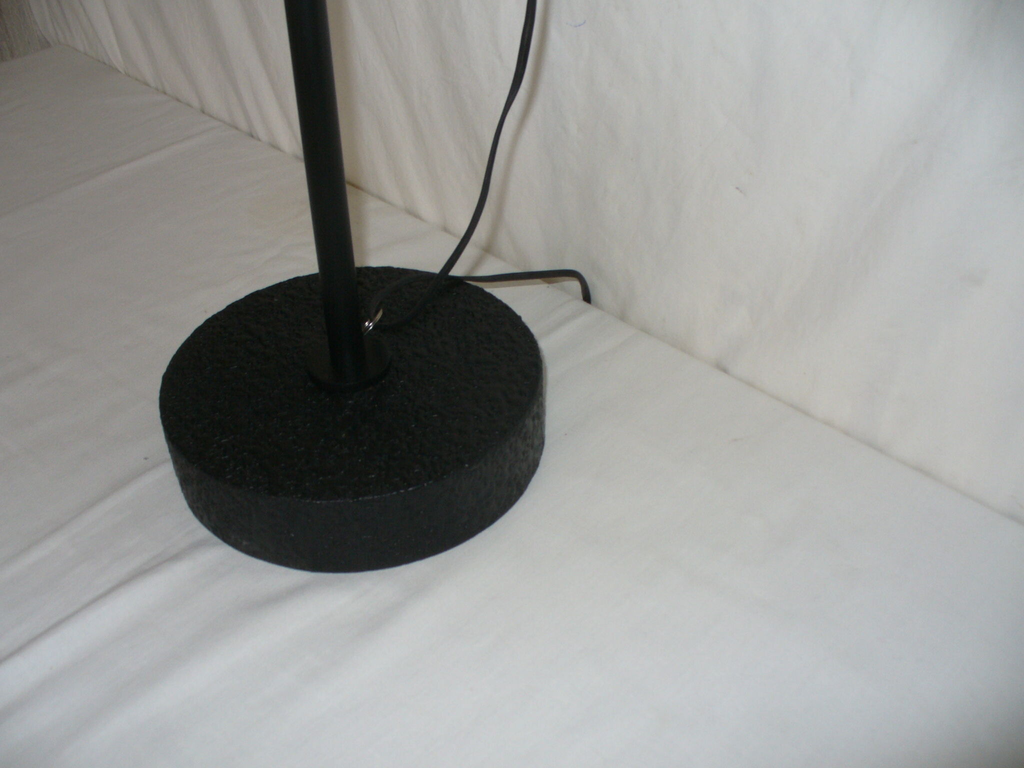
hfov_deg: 50.1
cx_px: 512
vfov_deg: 38.7
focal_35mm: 37
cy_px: 384
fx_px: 1095
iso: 100
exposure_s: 1/30
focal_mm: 6.1
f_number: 2.8
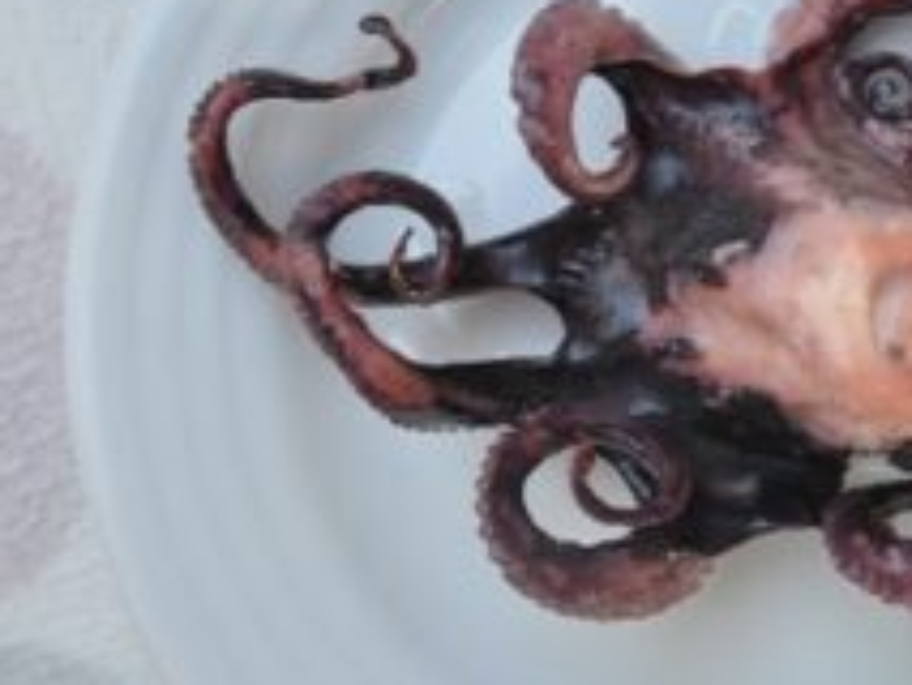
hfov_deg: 16.0
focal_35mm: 122
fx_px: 3213
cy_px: 304
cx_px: 766
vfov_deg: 12.2
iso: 220
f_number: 5.6
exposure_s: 1/30
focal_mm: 45
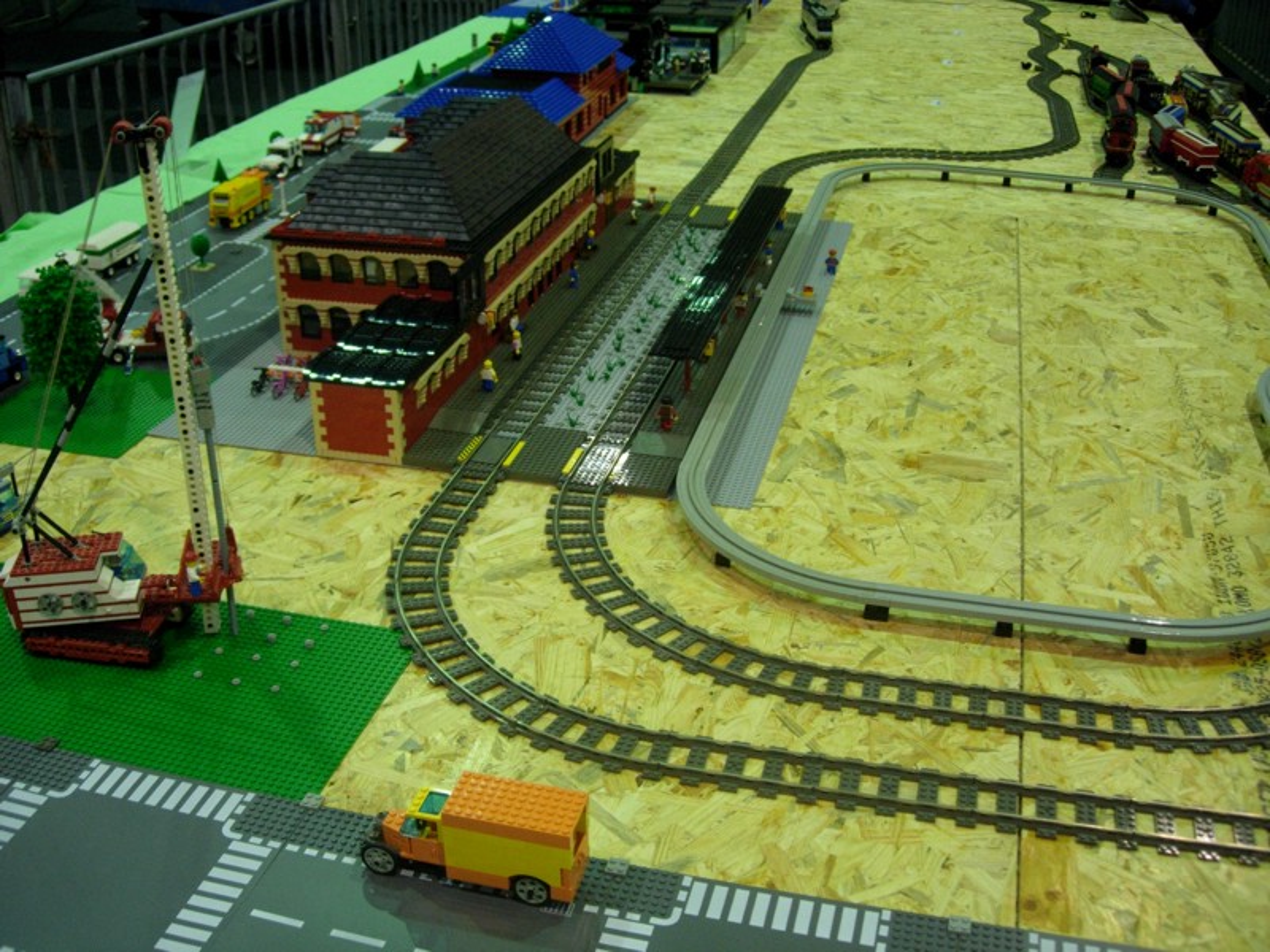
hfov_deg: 49.0
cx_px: 635
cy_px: 476
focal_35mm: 38
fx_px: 1394
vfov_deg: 37.7
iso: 194
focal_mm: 7.8
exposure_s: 1/32
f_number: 2.8
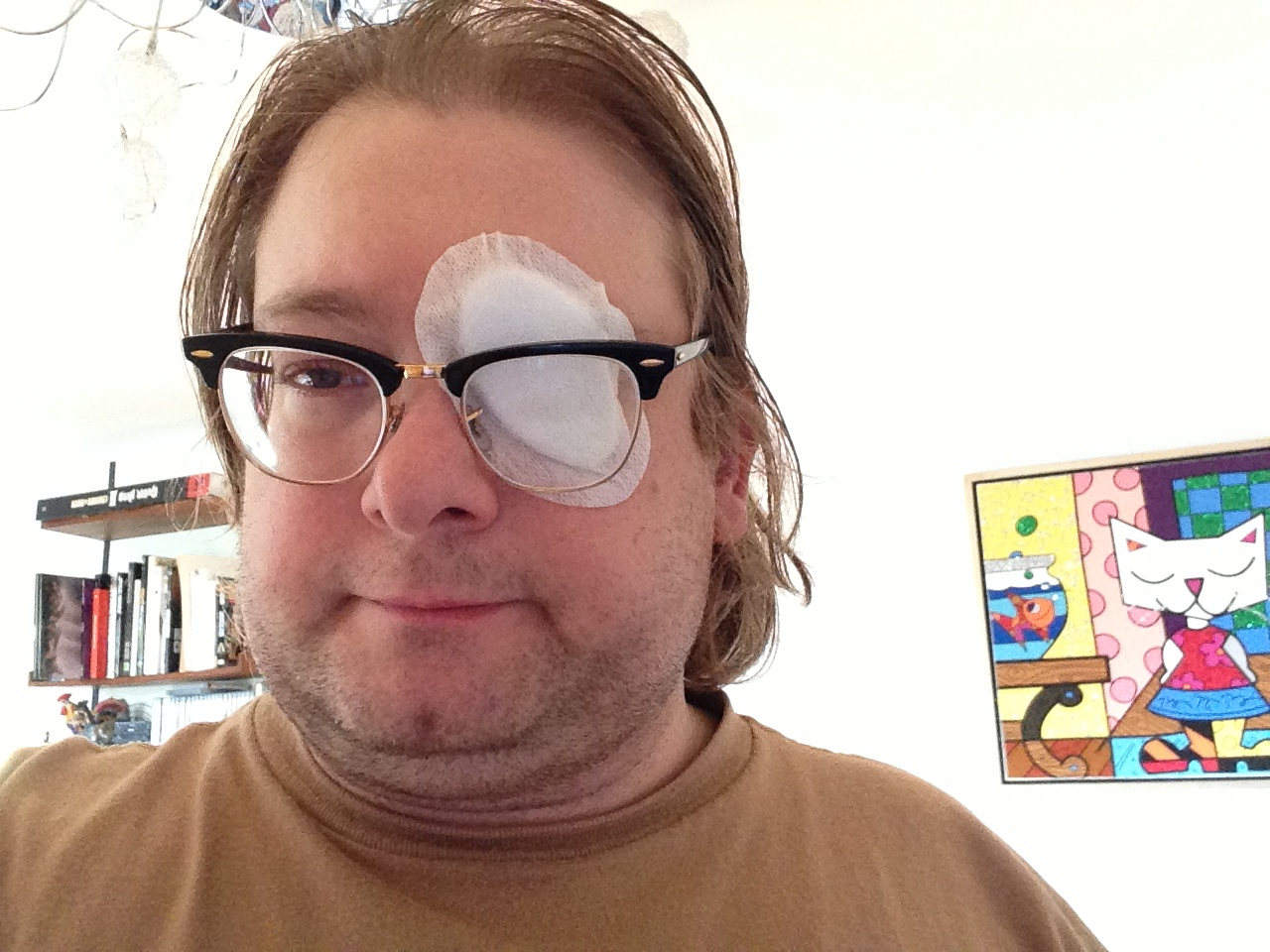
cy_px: 476
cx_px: 635
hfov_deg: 52.6
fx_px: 1284
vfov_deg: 40.7
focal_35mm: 35
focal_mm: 2.18
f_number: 2.4
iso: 250
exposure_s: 1/30
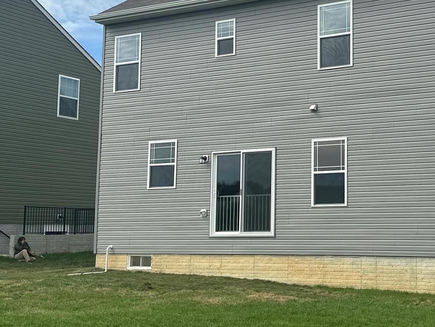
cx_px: 369
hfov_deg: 32.0
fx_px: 729
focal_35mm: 58
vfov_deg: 25.2
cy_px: 146
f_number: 1.78
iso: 80
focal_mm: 6.86
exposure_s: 1/5848
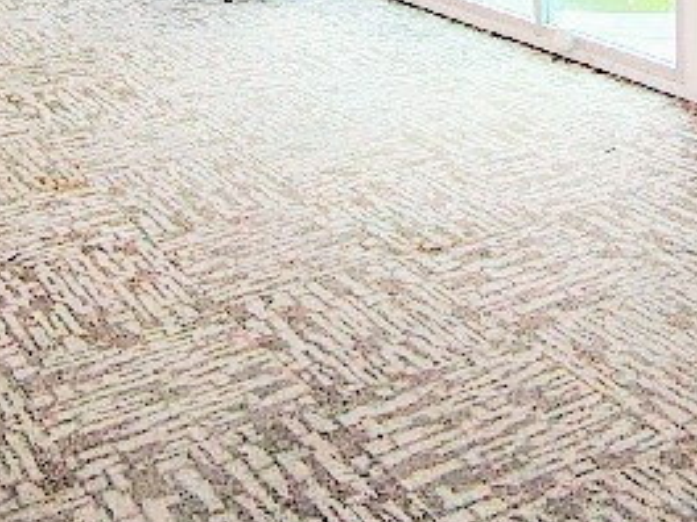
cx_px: 372
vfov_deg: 19.2
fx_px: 1329
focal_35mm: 66
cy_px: -285
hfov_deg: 29.4
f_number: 2.2
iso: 287
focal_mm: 1.43
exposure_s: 1/100
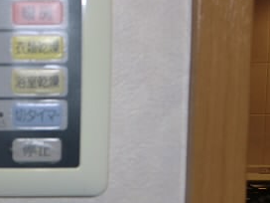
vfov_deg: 27.4
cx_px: -16
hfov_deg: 32.5
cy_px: 70
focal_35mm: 53
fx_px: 413
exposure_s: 1/60
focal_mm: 4.3
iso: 100
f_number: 3.2
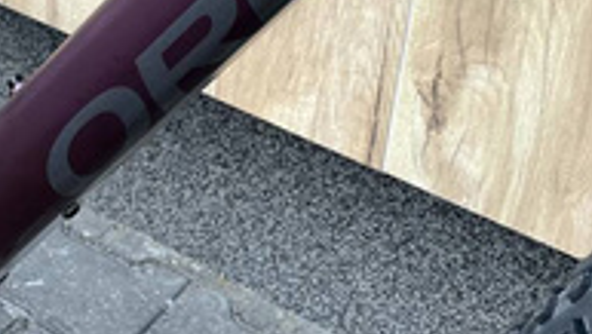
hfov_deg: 23.9
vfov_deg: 12.7
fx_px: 1383
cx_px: 150
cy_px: -239
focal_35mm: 88
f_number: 1.6
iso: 32
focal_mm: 4.2
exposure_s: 1/179
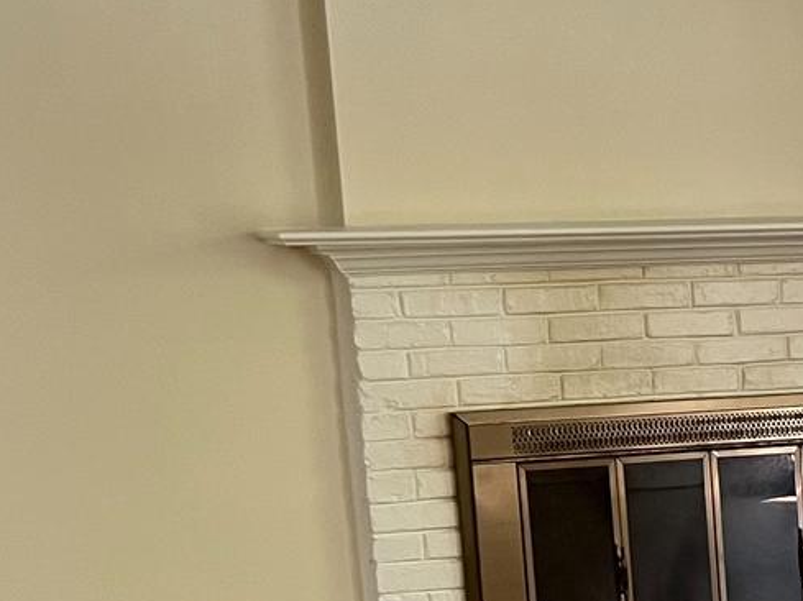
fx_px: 2527
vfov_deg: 13.3
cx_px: 1284
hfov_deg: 16.2
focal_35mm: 109
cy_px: 678
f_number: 1.5
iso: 125
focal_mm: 5.7
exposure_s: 1/100
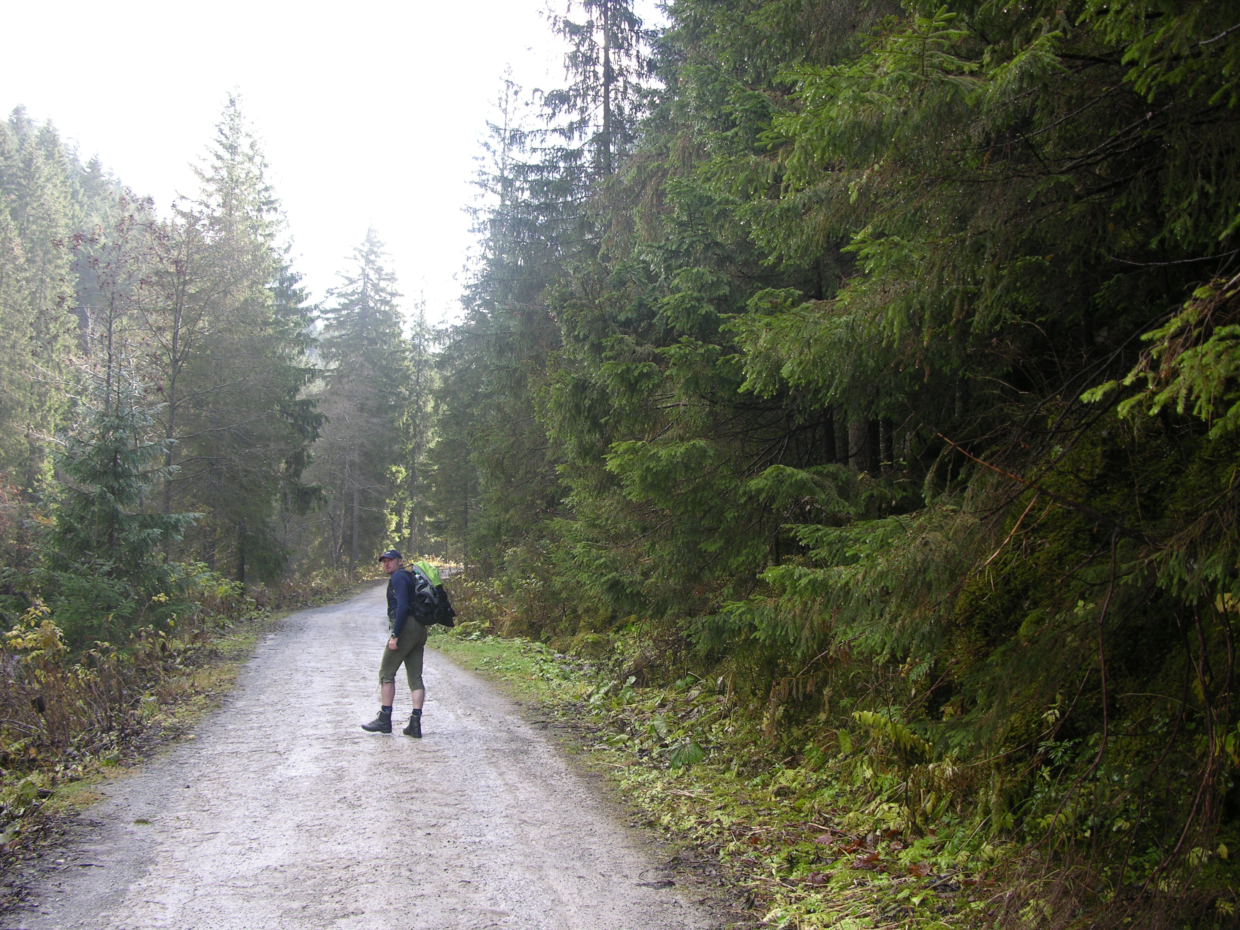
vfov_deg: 40.7
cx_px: 620
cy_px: 465
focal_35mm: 35
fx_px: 1254
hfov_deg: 52.6
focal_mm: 8.9
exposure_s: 1/49.7
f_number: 3.5
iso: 50
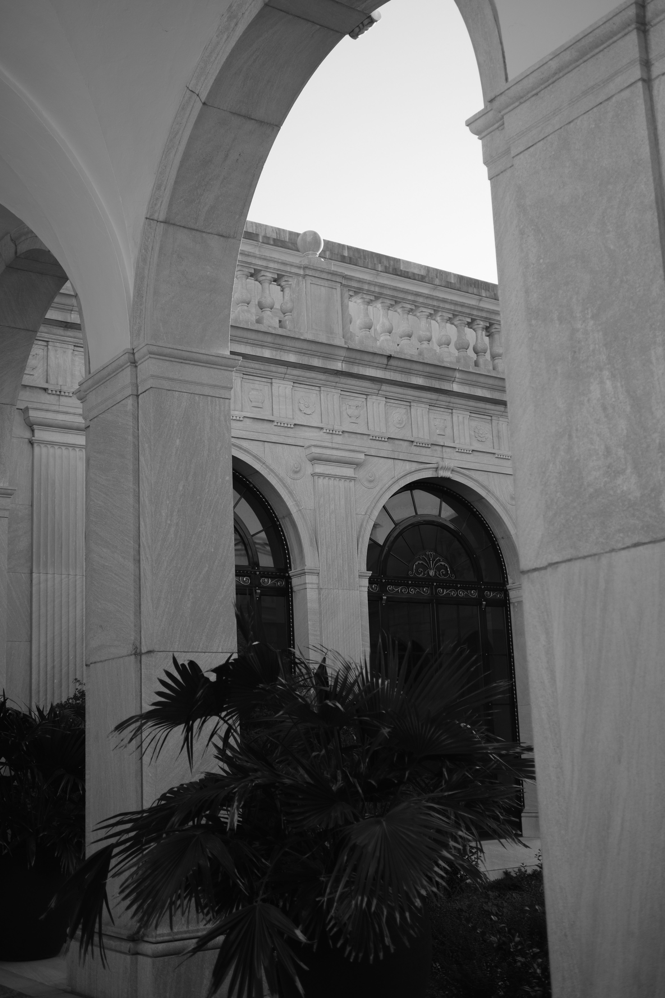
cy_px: 499
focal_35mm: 41
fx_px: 1136
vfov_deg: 47.4
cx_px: 332
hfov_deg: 32.6
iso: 160
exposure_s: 1/480
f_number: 3.2
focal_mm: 27
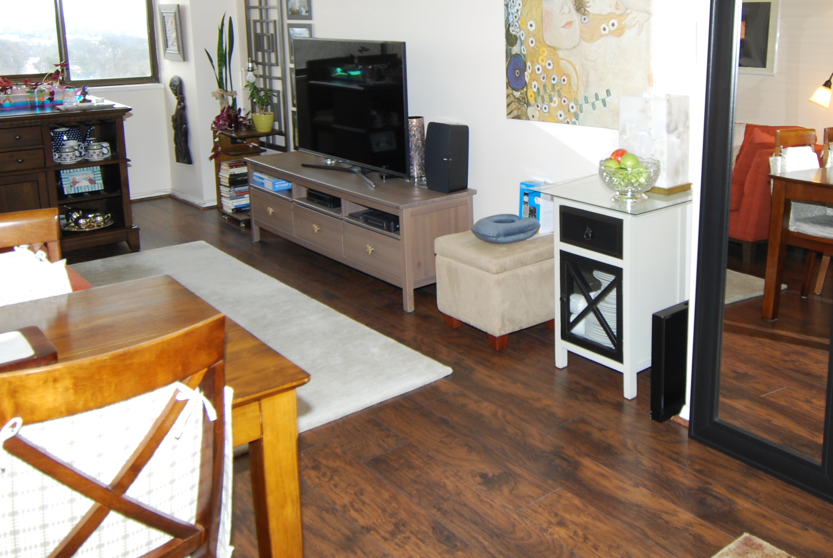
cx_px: 500
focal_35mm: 35
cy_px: 157
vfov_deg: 37.3
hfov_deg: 54.0
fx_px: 811
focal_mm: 12
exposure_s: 1/60
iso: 200
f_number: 4
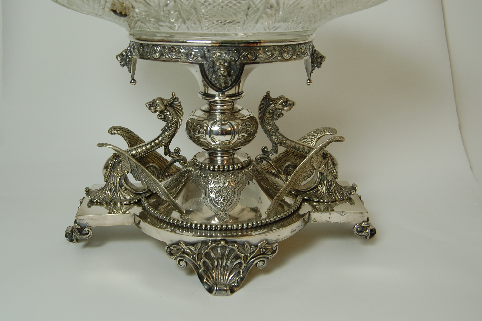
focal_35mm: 42
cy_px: 136
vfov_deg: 32.1
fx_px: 557
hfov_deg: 46.7
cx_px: 212
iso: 400
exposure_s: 1/60
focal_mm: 23
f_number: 5
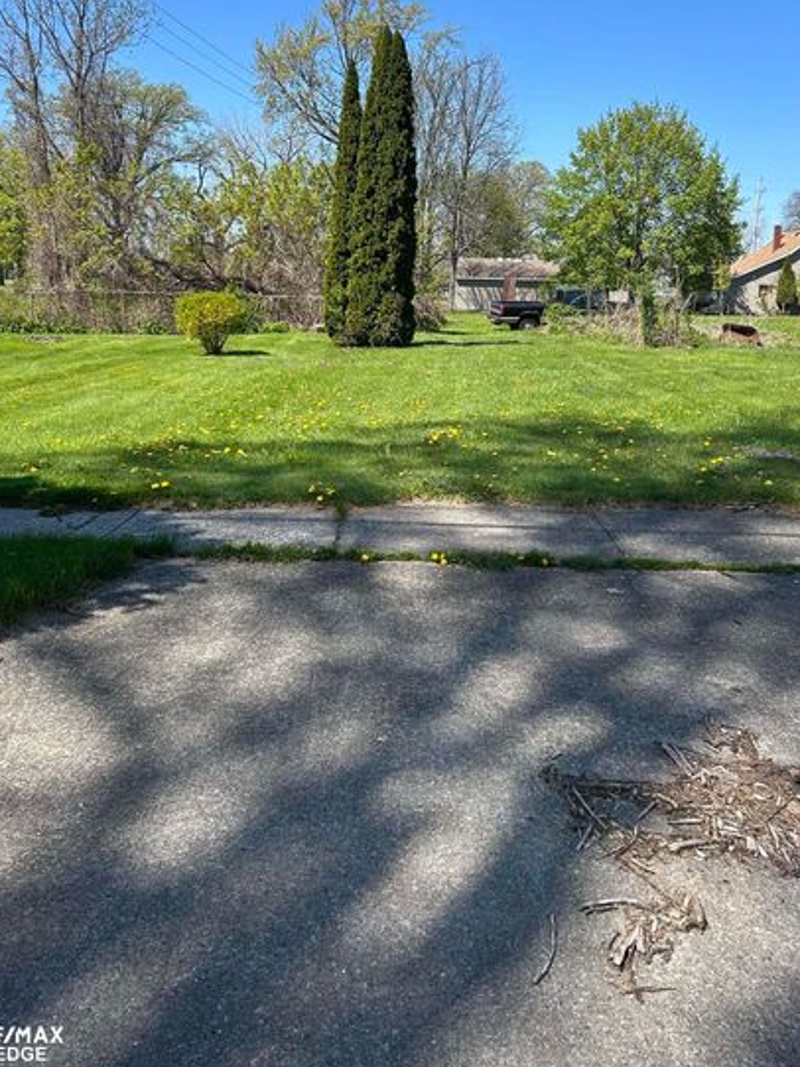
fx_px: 987
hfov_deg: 44.1
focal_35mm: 32
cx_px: 402
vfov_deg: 56.4
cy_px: 426
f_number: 1.5
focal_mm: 5.7
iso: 50
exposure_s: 1/2404
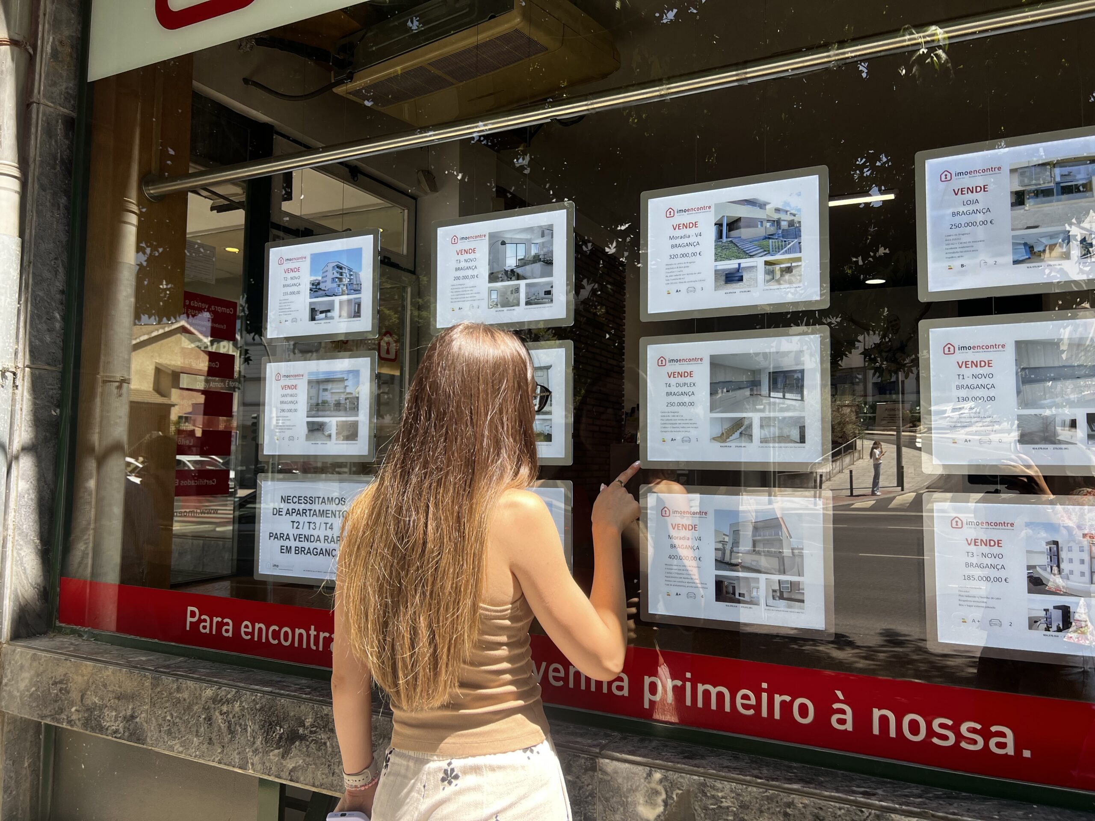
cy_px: 410
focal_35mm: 26
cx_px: 548
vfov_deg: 53.1
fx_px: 822
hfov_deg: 67.3
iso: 50
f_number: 1.5
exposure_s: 1/696
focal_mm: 5.7
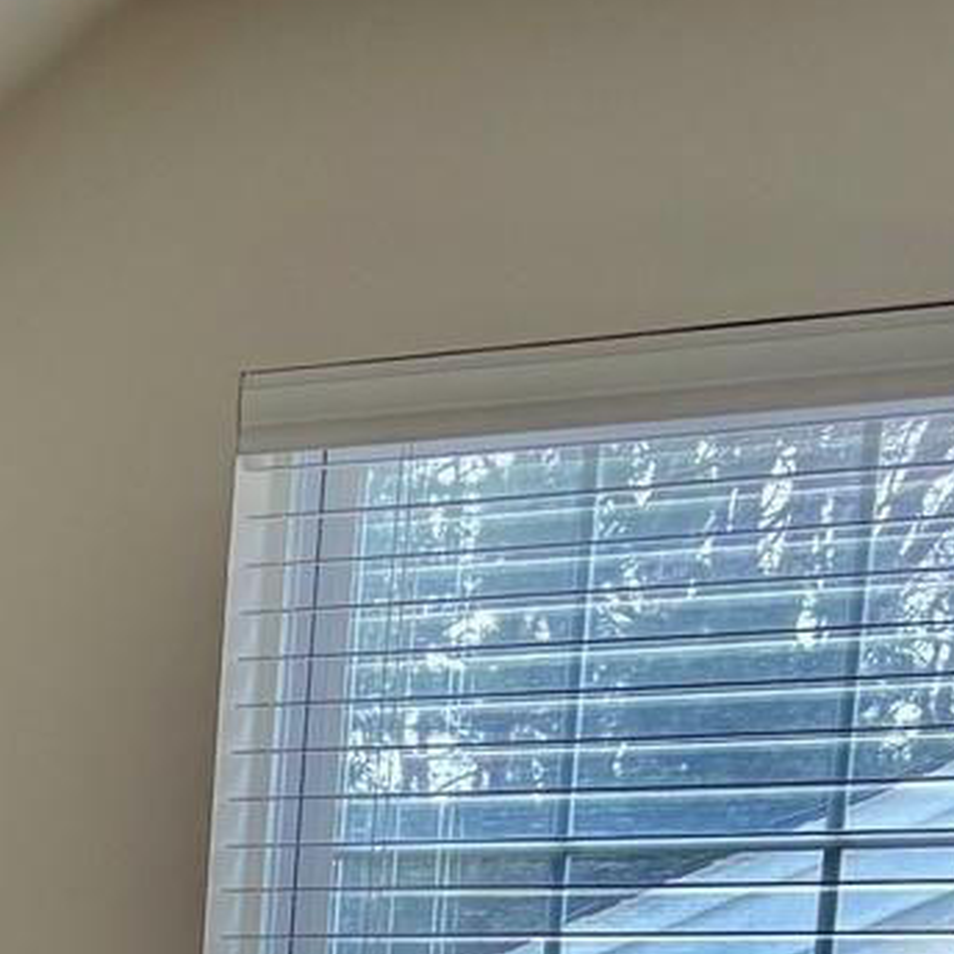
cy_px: 1753
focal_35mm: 137
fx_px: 4272
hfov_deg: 11.3
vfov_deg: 11.7
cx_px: -1048
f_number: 1.6
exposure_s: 1/60
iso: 80
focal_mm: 5.96
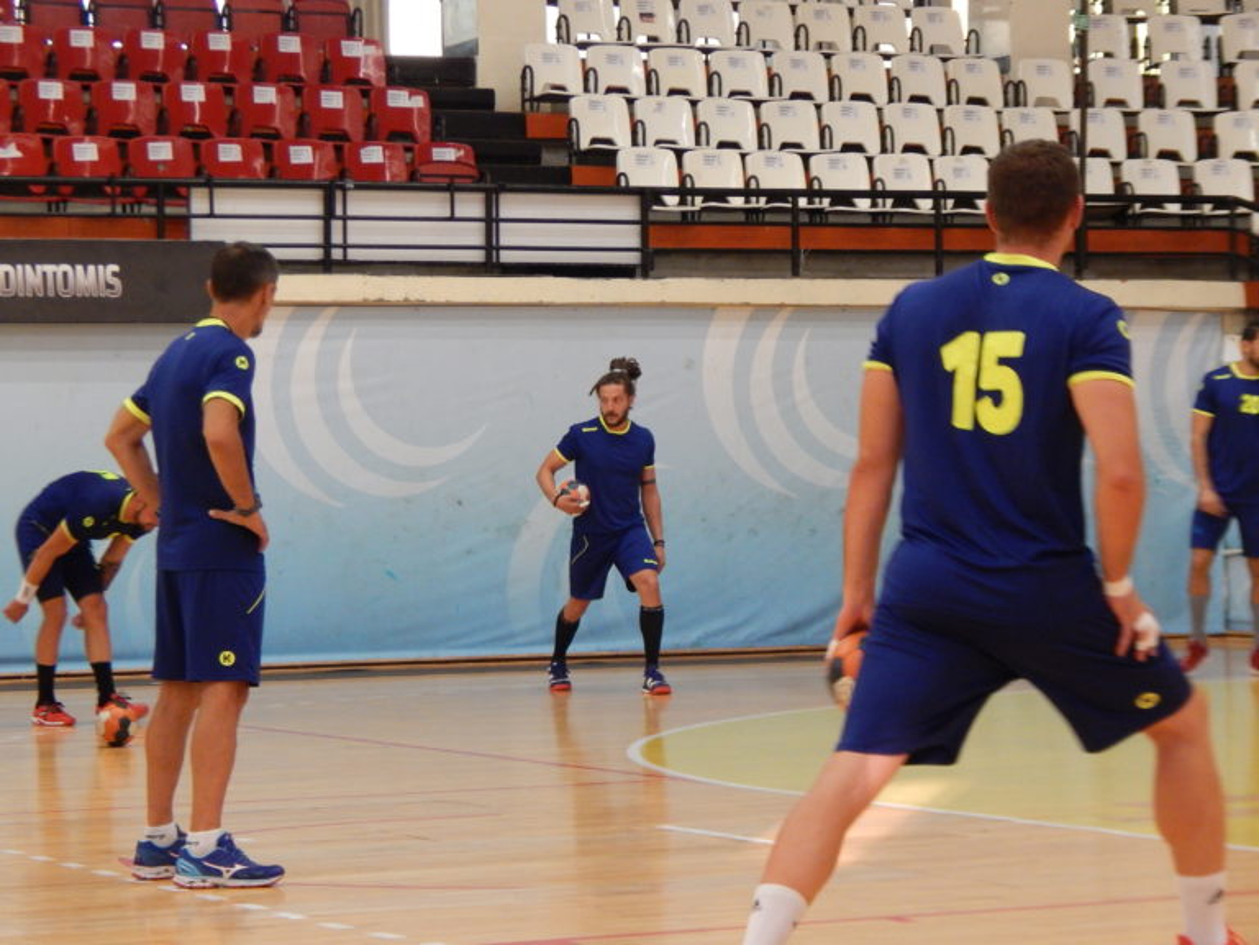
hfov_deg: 17.1
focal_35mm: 115
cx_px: 630
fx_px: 4183
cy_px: 472
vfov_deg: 12.9
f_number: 4.6
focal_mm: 20.5
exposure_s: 1/30
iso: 560
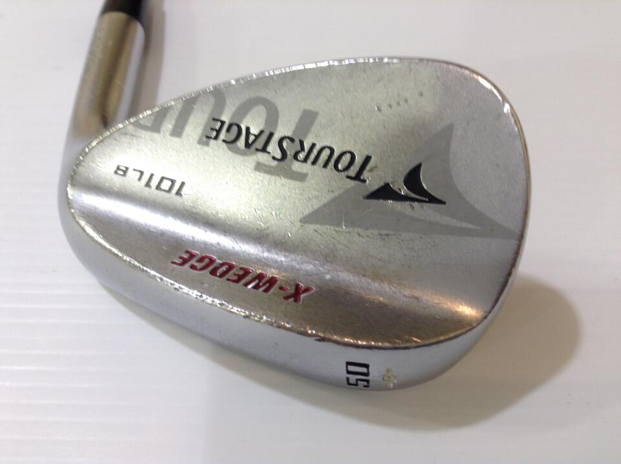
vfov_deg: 42.8
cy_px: 232
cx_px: 310
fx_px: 591
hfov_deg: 55.4
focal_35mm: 33
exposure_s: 1/24
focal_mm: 3.3
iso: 32
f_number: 2.4
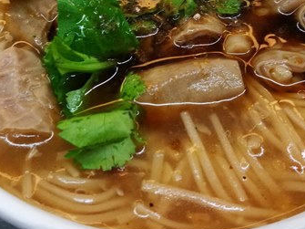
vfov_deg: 24.7
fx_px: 511
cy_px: 35
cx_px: 136
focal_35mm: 58
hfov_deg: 33.2
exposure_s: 1/30
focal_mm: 4.5
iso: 250
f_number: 4
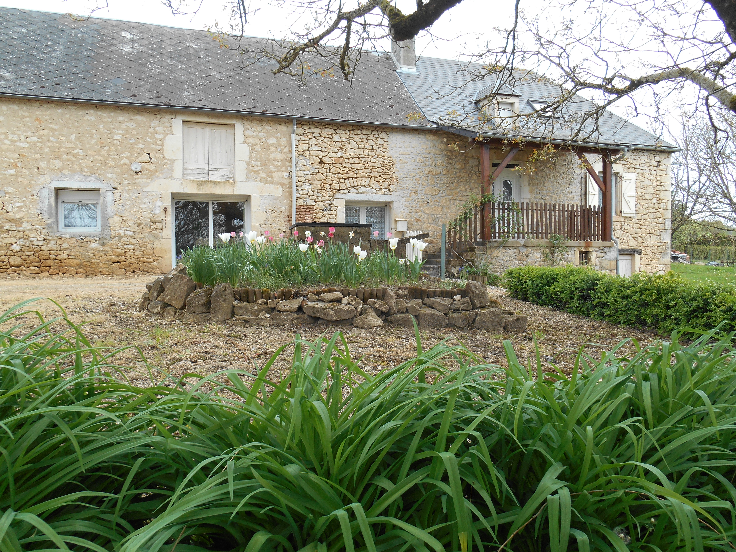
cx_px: 368
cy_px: 276
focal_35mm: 26
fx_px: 553
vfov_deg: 53.1
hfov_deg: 67.3
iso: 80
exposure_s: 1/125
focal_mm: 4.7
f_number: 3.4
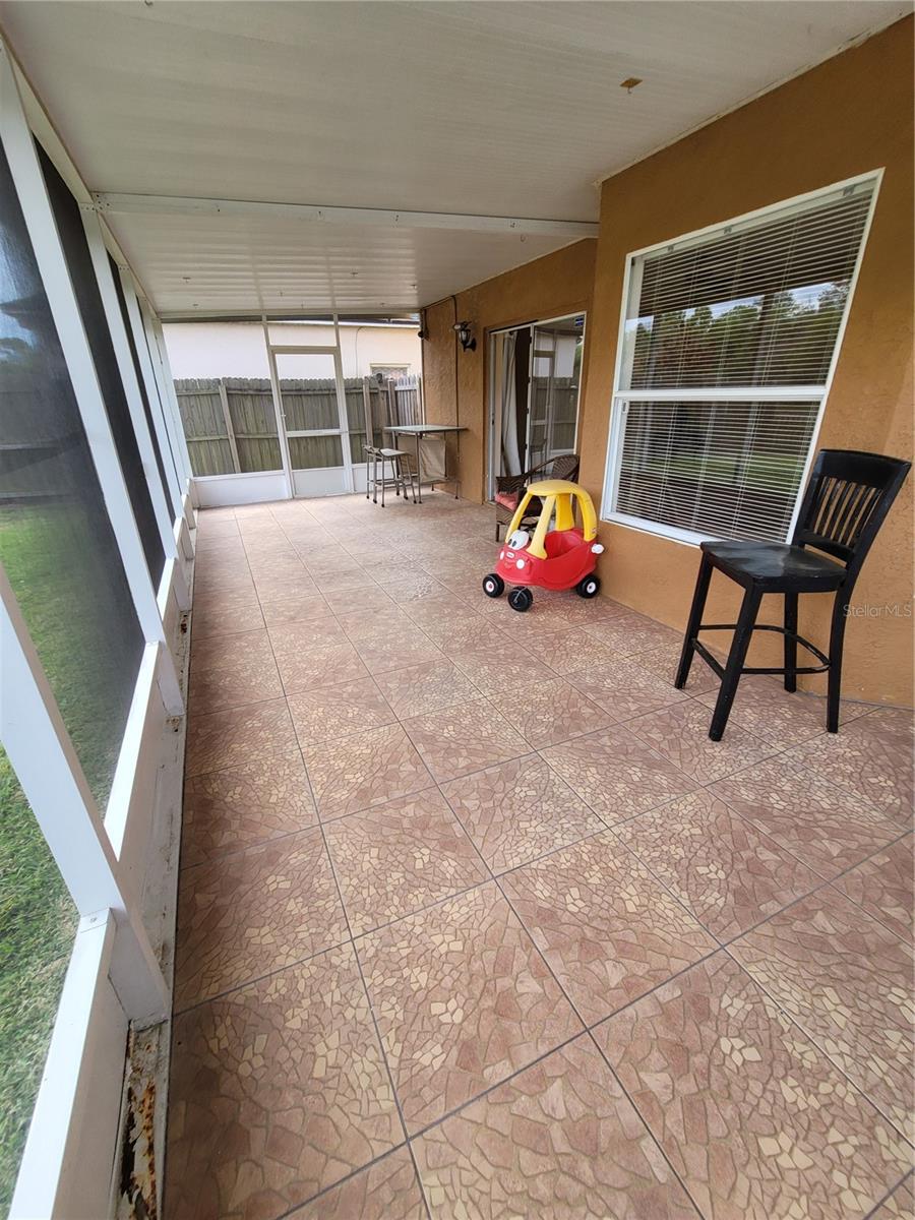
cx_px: 458
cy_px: 610
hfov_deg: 89.9
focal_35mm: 13
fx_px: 458
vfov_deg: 106.2
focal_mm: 2.2
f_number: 2.2
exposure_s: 1/120
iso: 64
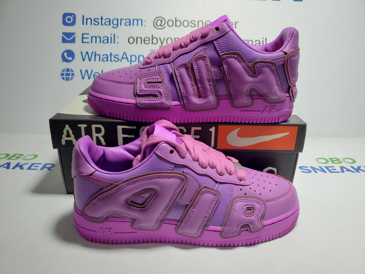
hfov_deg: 67.3
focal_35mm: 26
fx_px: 274
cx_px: 182
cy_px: 137
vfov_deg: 53.1
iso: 50
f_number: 1.5
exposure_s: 1/453
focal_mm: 4.3
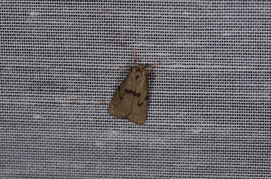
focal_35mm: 128
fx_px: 957
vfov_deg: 10.7
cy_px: 90
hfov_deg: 16.1
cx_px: 136
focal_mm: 85
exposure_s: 1/60
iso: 100
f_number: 25
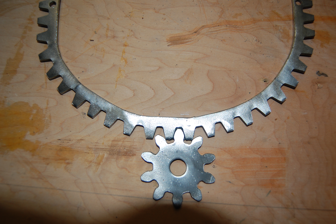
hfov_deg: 57.3
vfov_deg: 39.9
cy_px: 112
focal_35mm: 33
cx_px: 168
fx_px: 308
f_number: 3.8
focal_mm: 22
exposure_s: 1/60
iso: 200
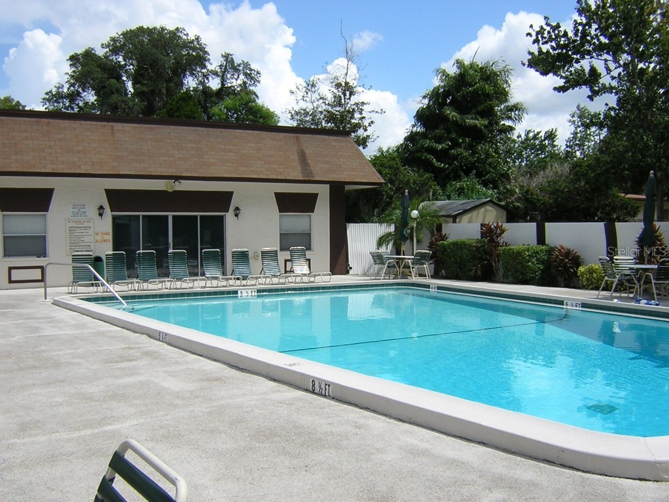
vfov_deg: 39.7
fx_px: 696
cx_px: 334
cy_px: 251
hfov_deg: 51.4
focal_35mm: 36
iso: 100
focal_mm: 4.7
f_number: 5.2
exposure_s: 1/424
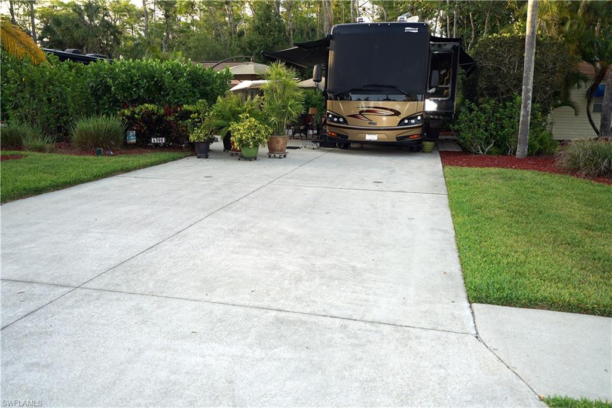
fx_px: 493
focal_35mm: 29
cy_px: 204
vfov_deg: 44.9
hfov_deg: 63.7
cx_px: 306
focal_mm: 29
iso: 100
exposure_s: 1/160
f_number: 4
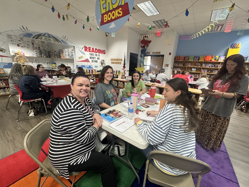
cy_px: 96
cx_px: 124
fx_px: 108
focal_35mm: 15
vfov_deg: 81.7
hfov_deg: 98.2
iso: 320
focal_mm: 2.22
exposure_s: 1/60
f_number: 2.2
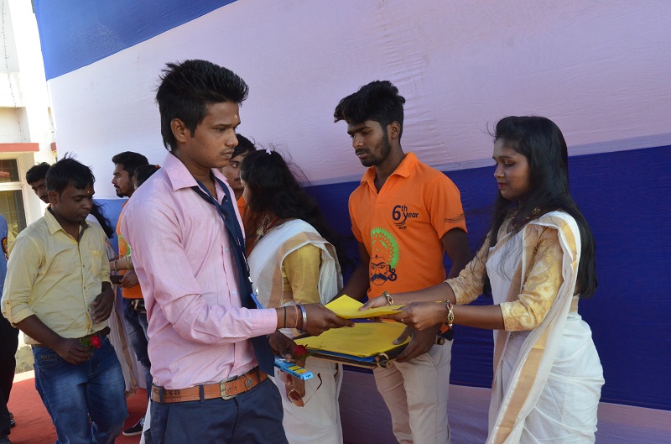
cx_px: 336
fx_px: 837
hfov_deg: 43.7
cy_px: 222
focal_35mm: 45
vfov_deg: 29.7
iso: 2200
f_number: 10
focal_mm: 30
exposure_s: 1/400
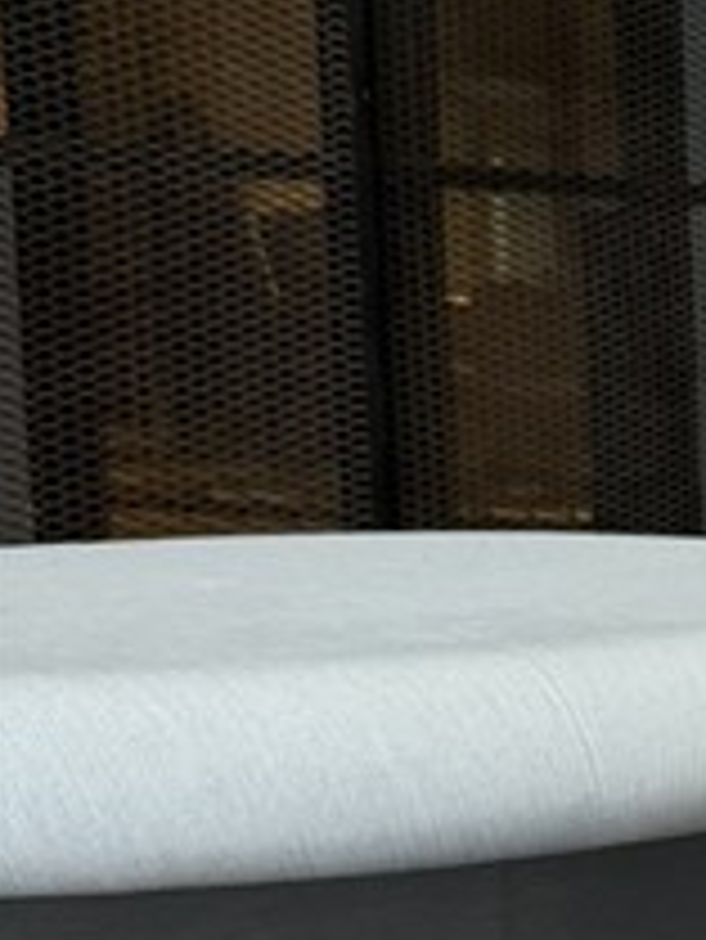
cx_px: 1340
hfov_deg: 14.0
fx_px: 2499
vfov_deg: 21.2
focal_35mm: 92
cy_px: 675
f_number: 1.78
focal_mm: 6.76
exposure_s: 1/110
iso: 200
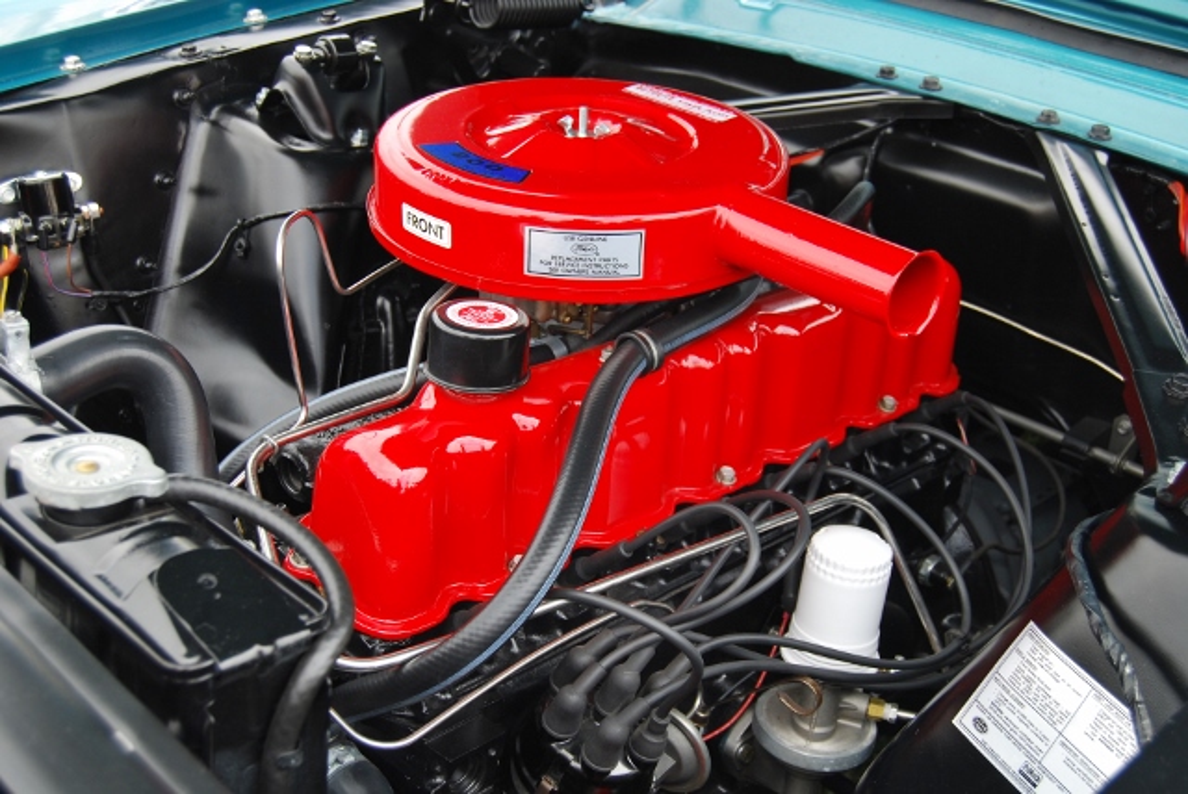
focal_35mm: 48
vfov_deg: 28.1
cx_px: 594
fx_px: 1585
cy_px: 397
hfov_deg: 41.1
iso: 160
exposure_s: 1/125
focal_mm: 32
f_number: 5.6
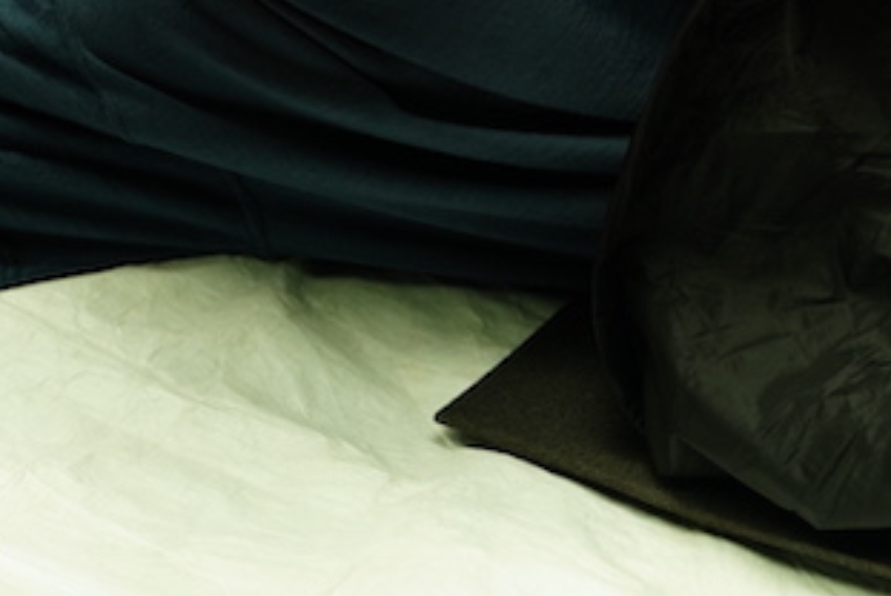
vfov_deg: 5.0
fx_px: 6795
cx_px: 925
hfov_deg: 7.5
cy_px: 16
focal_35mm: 274
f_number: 5.6
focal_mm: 71
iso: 400
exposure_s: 1/640
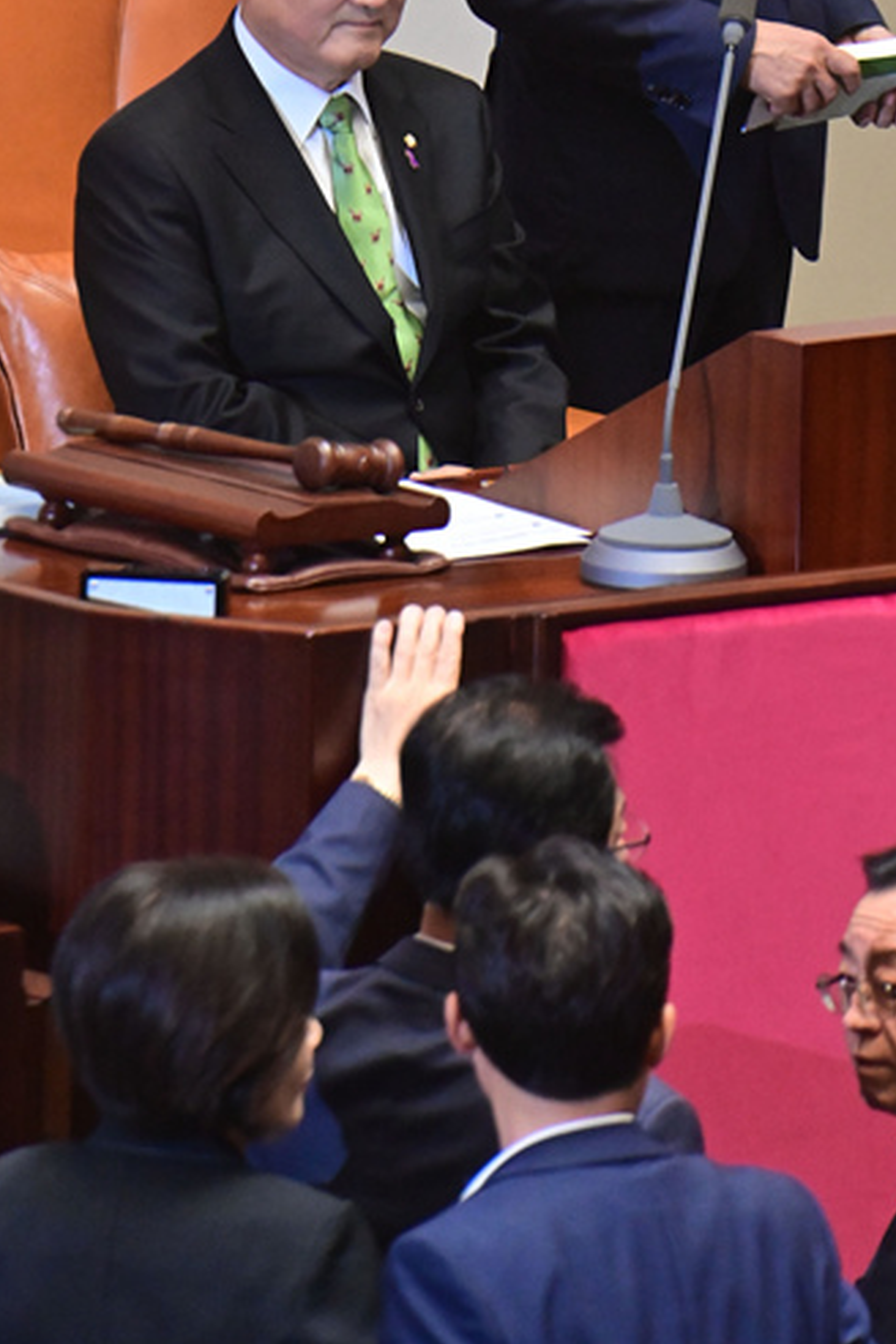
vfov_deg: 3.2
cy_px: 443
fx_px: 23891
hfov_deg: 2.1
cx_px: 325
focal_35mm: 640
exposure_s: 1/160
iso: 8000
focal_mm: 350
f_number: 6.3
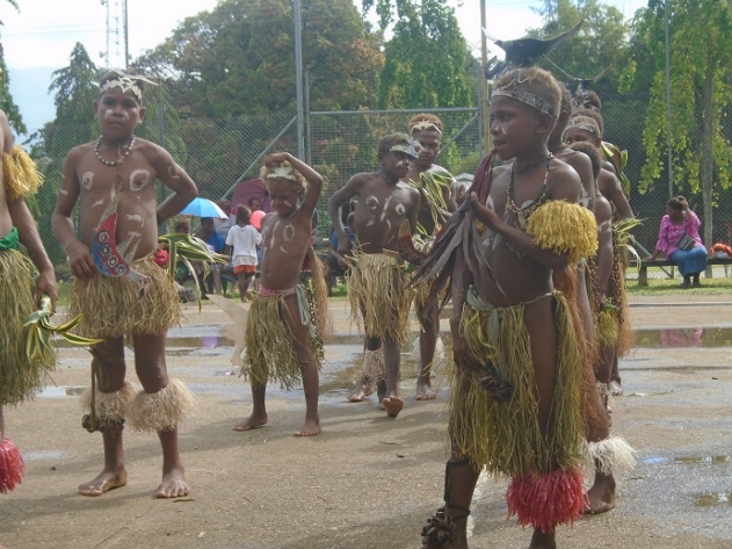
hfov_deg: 28.2
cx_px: 364
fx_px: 1459
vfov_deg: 21.3
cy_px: 272
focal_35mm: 69
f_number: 5.5
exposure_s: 1/250
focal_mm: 12
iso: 100
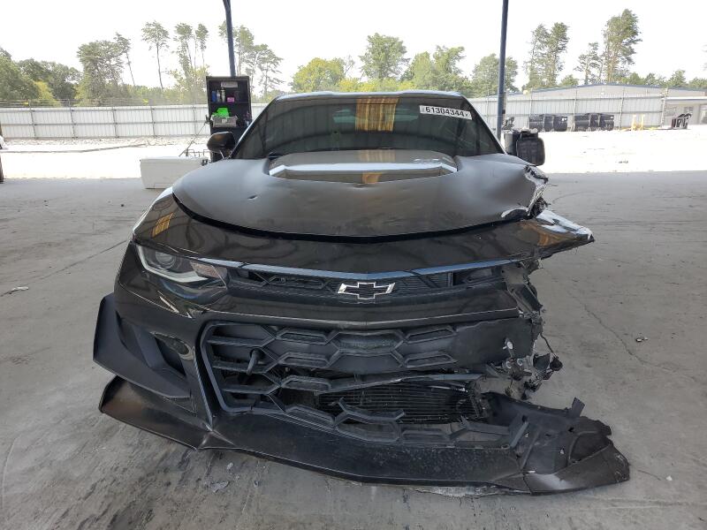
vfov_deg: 53.1
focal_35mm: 26
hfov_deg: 67.3
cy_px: 265
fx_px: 531
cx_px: 354
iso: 50
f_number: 1.5
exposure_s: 1/909
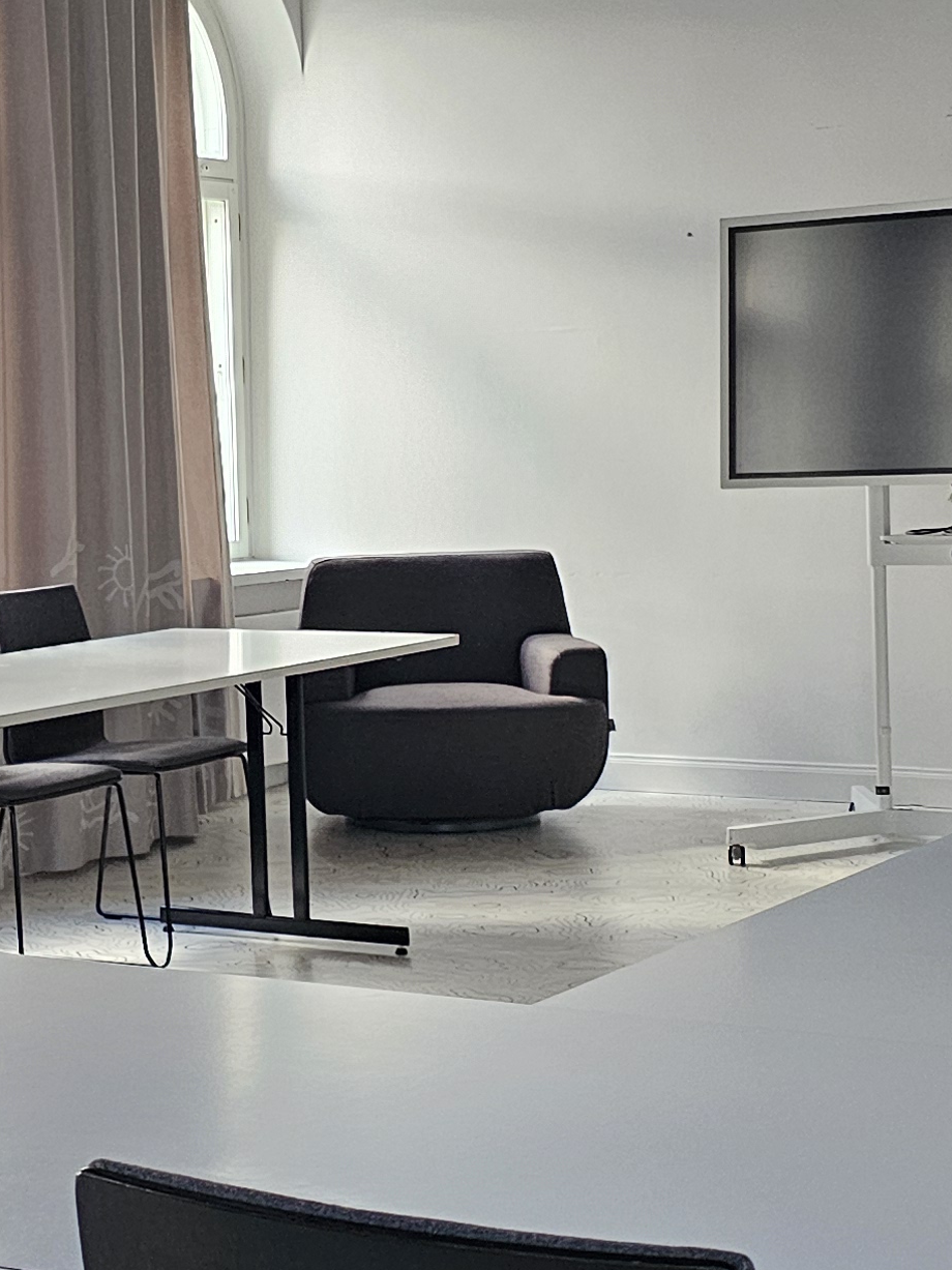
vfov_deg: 26.0
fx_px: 2751
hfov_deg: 19.5
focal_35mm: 75
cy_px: 557
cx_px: 239
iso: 320
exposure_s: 1/120
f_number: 1.7
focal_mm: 6.3
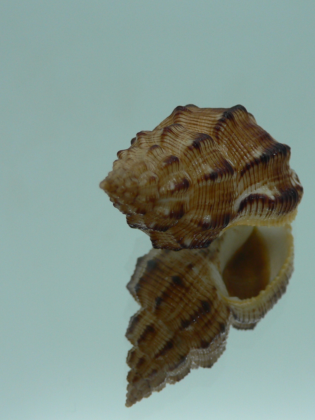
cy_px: 210
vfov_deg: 40.4
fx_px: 570
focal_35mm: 47
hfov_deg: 30.7
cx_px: 204
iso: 80
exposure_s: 1/60
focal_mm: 4.6
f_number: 2.8
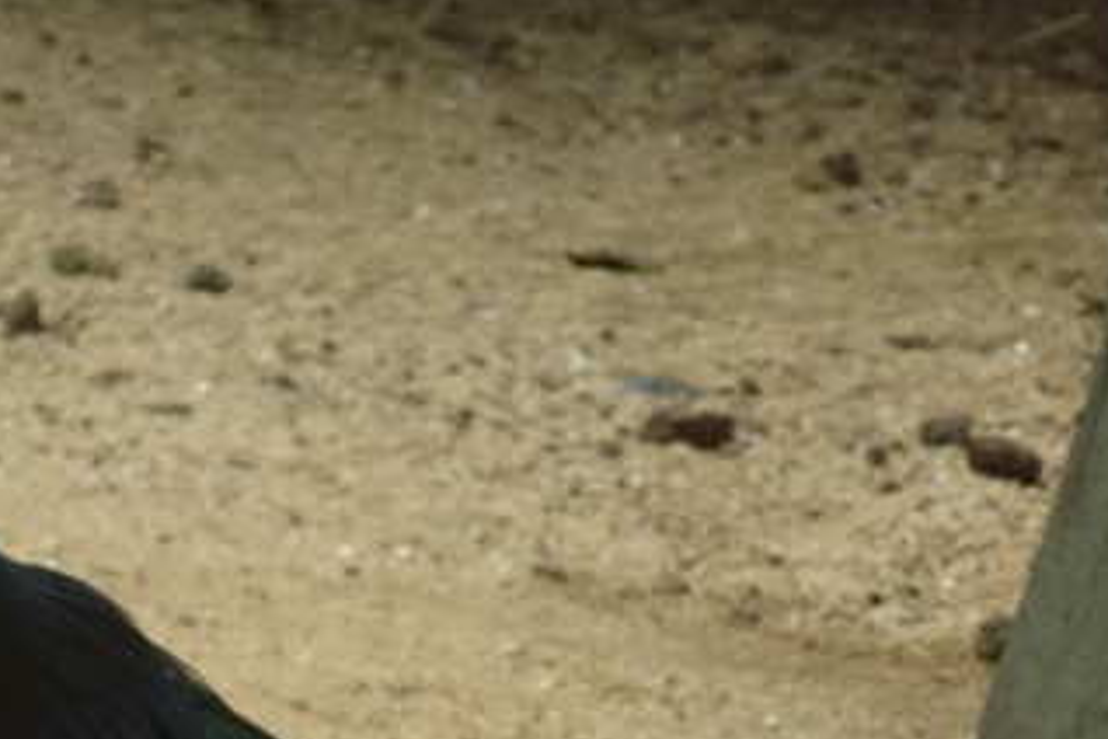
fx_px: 19573
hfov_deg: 3.2
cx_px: 150
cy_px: 739
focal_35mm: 636
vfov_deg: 2.2
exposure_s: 1/125
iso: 320
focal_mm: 54.5
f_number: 5.7
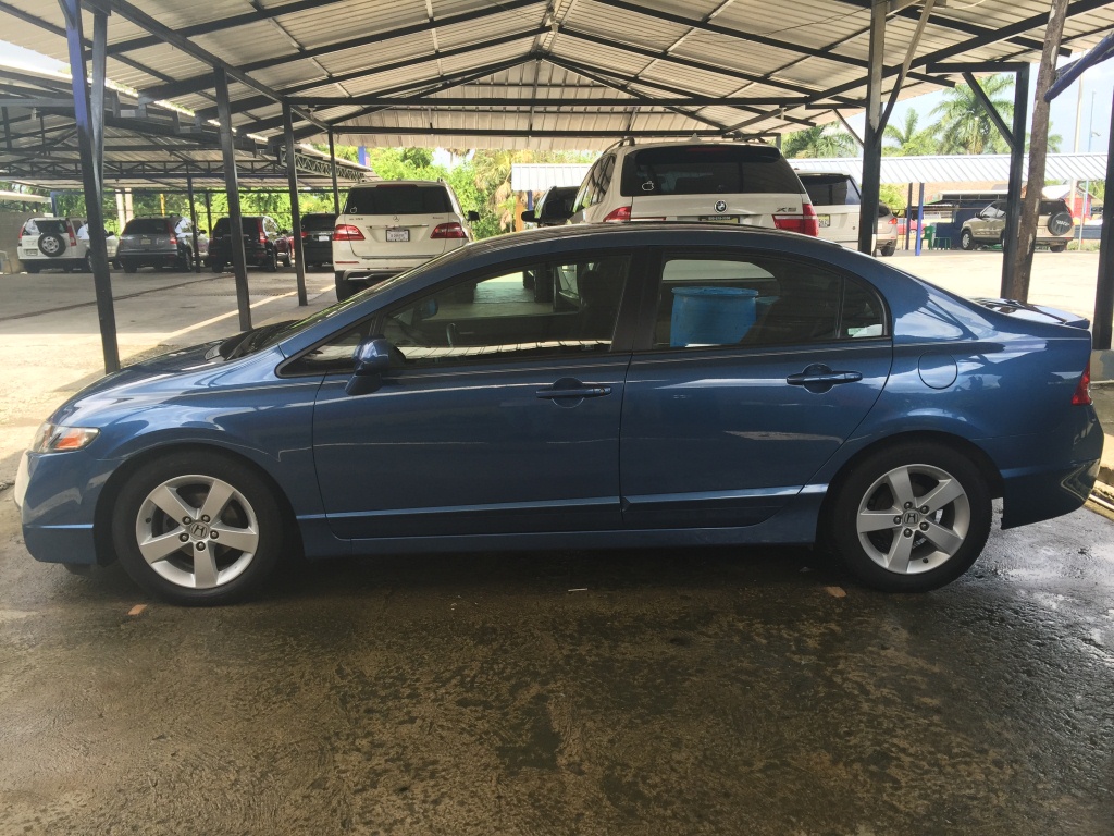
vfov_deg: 48.2
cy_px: 418
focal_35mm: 29
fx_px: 933
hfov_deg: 61.7
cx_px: 557
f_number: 2.2
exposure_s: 1/332
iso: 32
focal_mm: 4.15
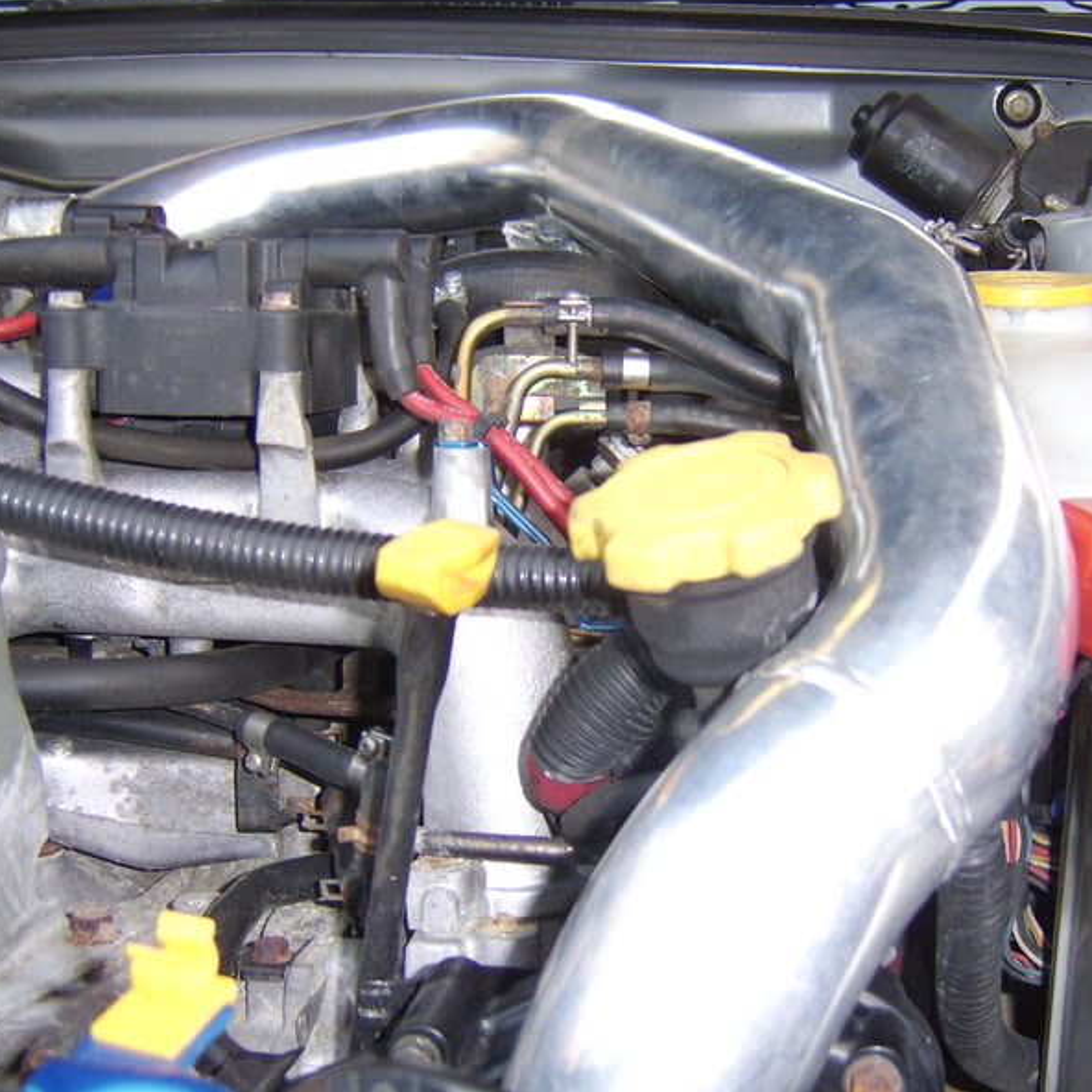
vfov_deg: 44.9
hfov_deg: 44.6
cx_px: 668
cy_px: 540
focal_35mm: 37
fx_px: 1321
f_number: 2.7
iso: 141
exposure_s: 1/30
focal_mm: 8.13
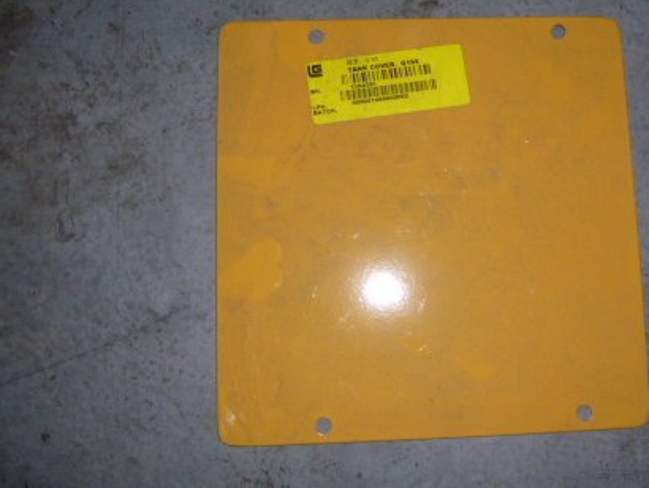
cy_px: 193
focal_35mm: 39
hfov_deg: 47.5
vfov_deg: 36.7
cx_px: 394
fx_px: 732
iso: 100
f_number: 3.1
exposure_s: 1/60
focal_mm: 4.5
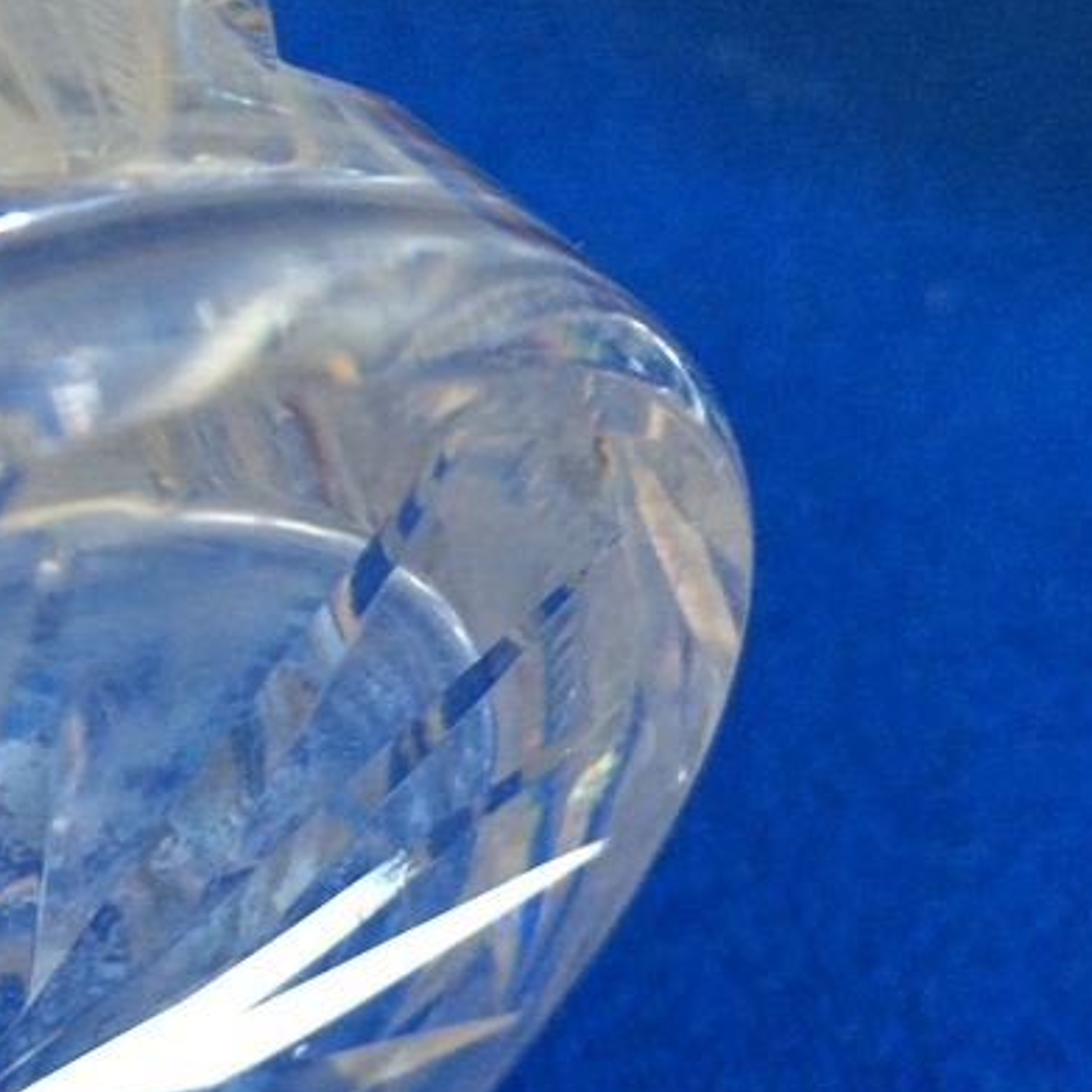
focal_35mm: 61
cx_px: -75
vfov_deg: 28.0
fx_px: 2177
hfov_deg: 26.2
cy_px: 395
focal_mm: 4.12
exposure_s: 1/30
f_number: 2.2
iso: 100
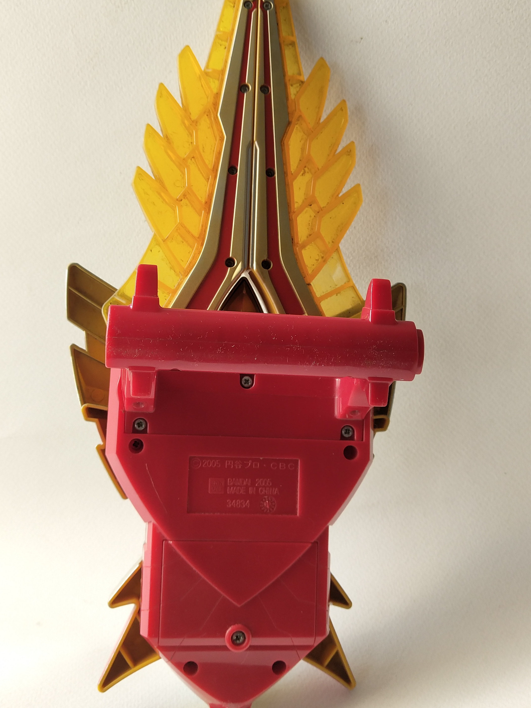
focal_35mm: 43
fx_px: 879
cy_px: 318
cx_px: 256
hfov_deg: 33.6
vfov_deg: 43.8
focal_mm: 3.95
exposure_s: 1/222
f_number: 1.8
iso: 85
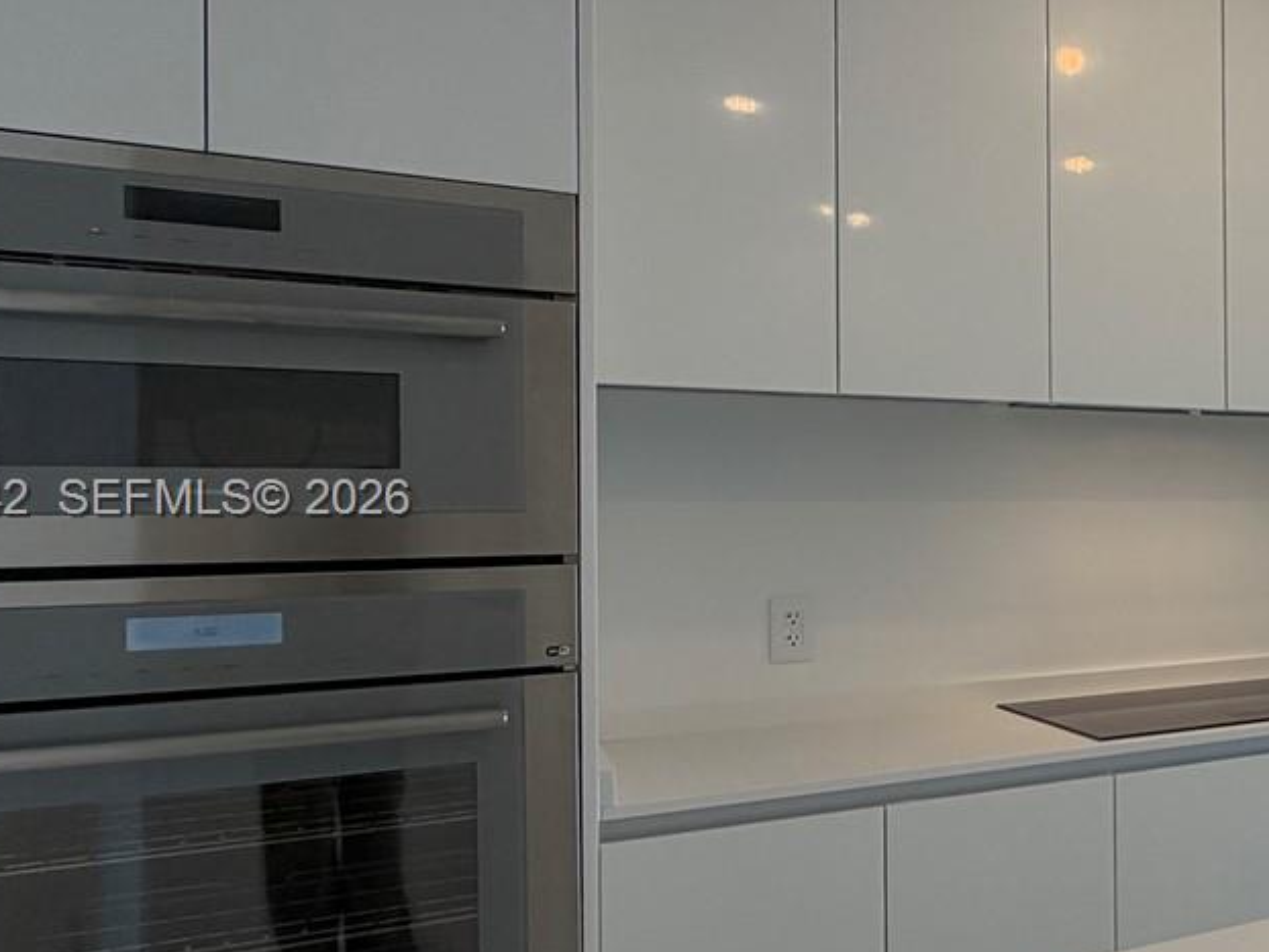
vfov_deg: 39.7
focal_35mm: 36
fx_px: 1320
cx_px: 1408
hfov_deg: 40.8
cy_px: 501
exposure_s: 1/120
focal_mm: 2.22
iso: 80
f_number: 2.2
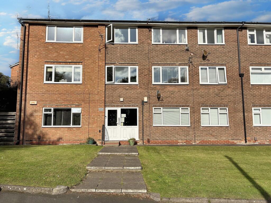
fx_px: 204
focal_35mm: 26
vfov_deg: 53.1
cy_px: 102
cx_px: 136
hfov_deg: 67.3
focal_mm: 6
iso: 50
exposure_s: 1/5076
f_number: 1.6
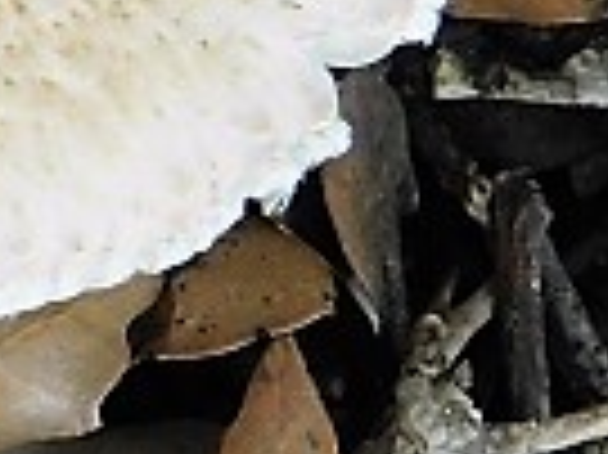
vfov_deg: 3.5
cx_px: -1004
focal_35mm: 421
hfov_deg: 4.6
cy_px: 31
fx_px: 7388
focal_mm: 12.6
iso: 280
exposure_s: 1/30
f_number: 4.3
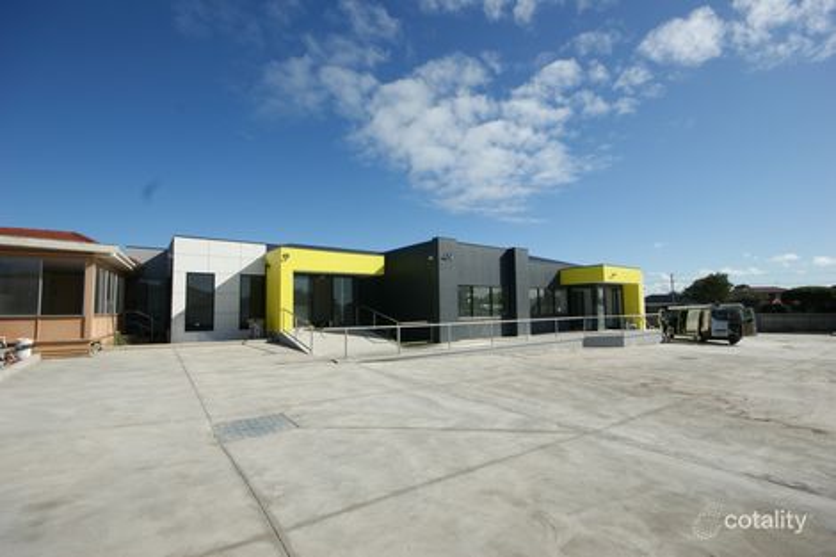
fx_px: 383
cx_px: 418
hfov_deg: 95.0
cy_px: 278
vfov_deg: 72.0
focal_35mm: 16
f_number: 10
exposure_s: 1/250
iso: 100
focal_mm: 11
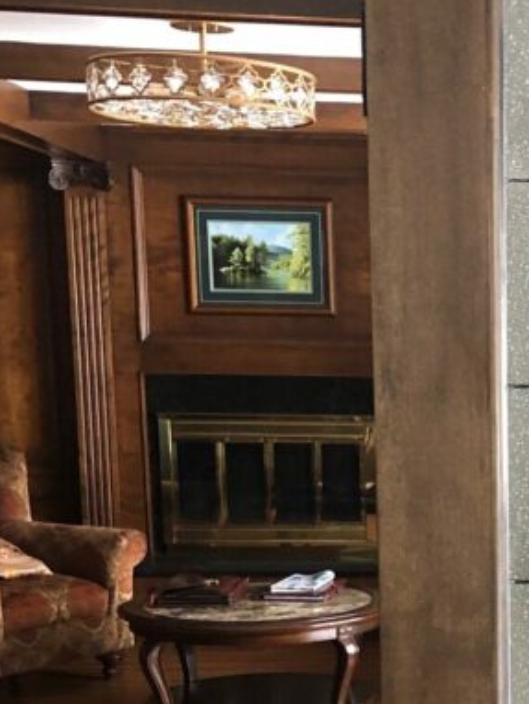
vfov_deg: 25.1
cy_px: 647
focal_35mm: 75
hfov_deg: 18.3
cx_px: 691
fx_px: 1526
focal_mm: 3.99
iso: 100
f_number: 1.8
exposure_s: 1/12
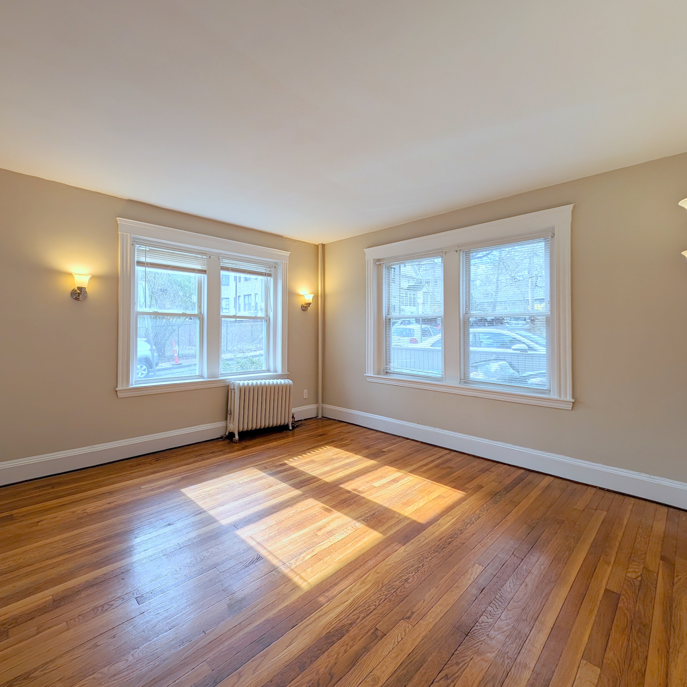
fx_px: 337
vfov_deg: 91.0
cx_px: 296
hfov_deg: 90.6
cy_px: 325
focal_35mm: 15
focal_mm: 2.23
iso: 41
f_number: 1.95
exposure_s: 1/298
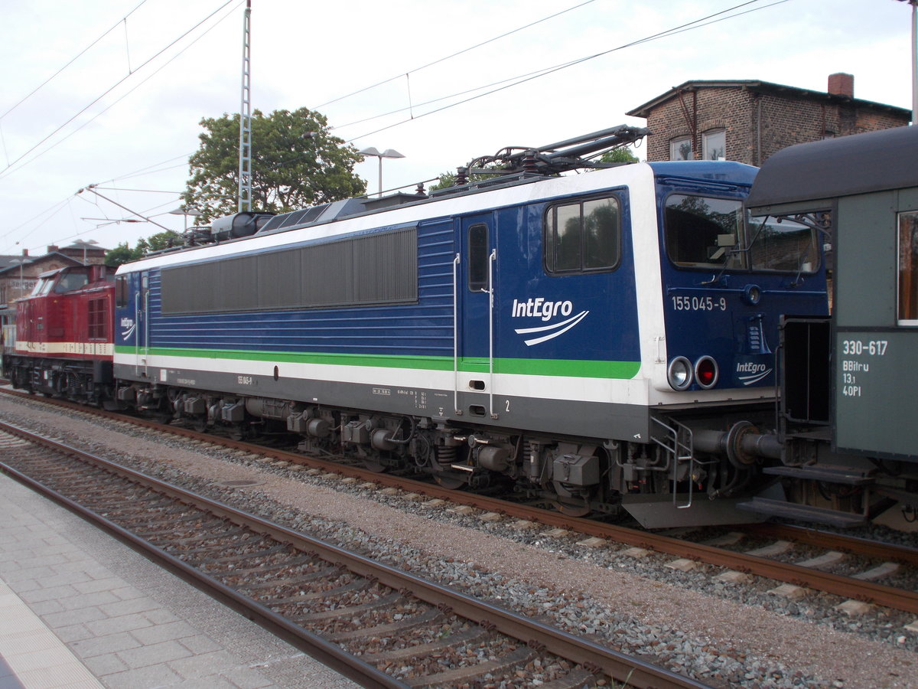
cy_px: 344
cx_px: 459
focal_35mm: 39
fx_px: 1034
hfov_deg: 47.9
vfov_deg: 36.8
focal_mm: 6.9
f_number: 3.9
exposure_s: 1/125
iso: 80
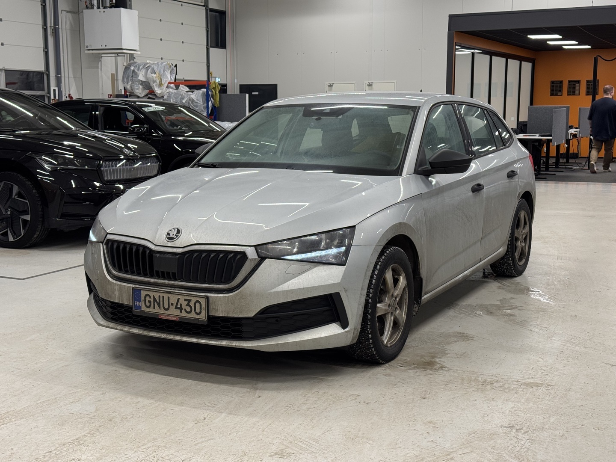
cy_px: 231
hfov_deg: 39.7
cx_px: 308
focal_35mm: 48
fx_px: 854
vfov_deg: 30.3
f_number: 1.78
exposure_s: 1/83
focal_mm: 6.76
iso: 80
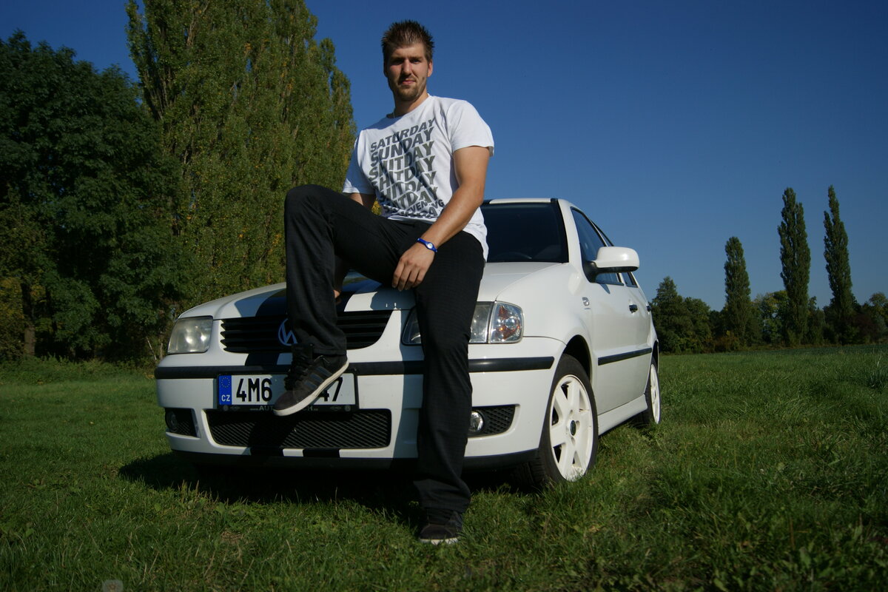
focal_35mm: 30
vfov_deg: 43.6
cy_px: 296
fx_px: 740
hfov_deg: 61.9
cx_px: 444
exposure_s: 1/3200
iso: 100
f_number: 4
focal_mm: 20
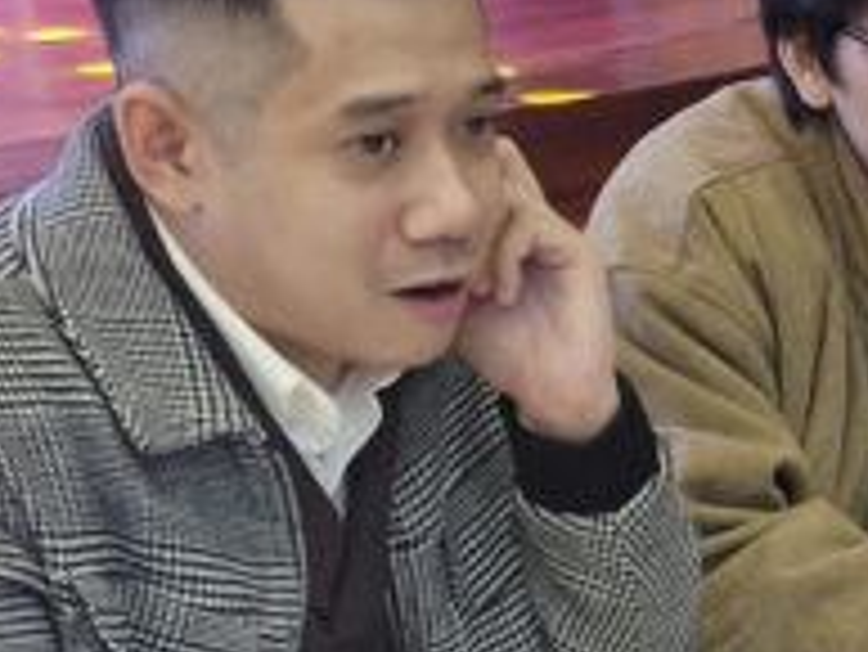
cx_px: 1192
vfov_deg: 12.0
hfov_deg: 15.2
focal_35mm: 122
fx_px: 3061
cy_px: 665
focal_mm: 5.54
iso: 400
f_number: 1.8
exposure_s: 1/100
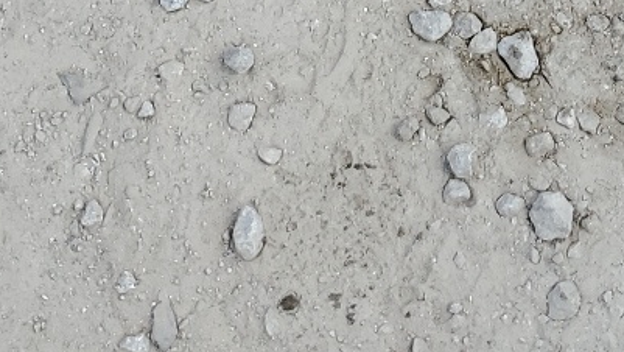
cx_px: 518
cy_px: -579
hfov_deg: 18.7
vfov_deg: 9.3
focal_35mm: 113
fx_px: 1871
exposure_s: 1/1000
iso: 50
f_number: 1.5
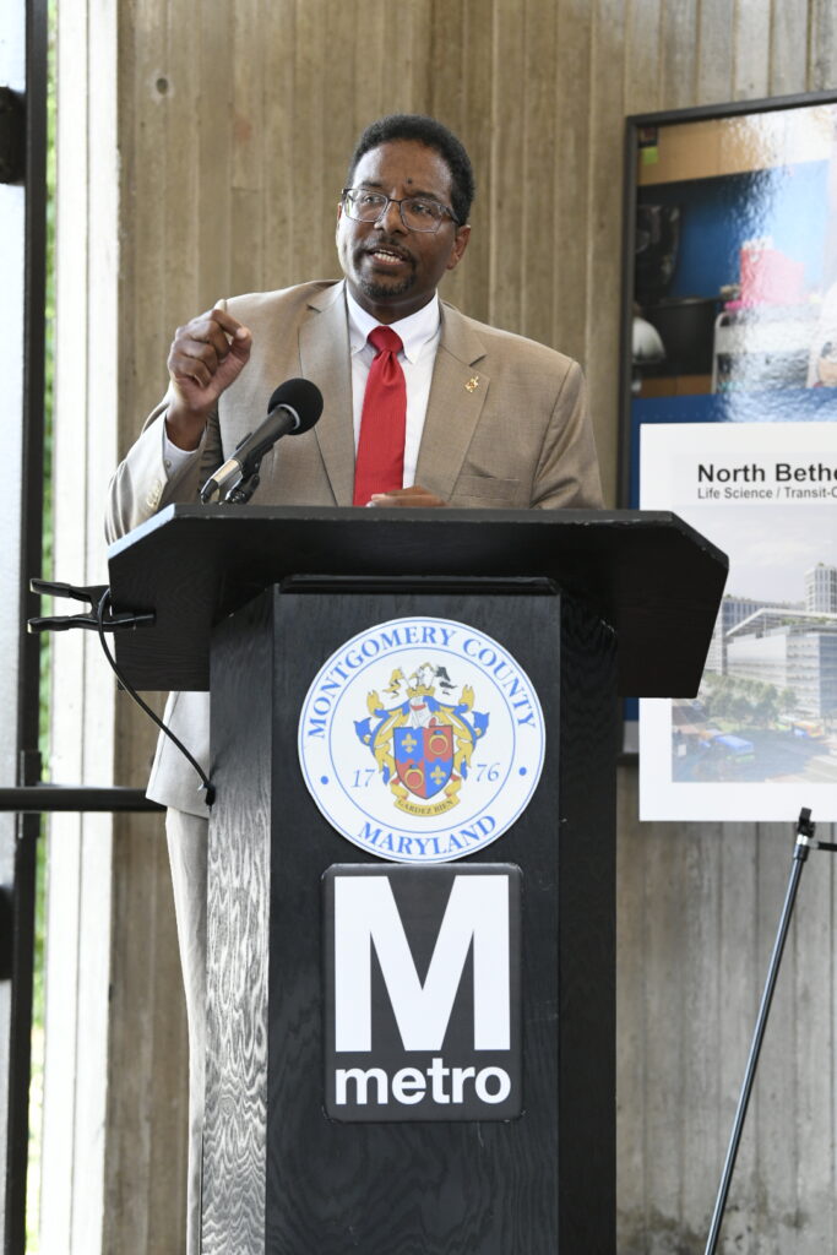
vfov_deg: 18.3
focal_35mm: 112
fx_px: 3904
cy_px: 628
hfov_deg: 12.2
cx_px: 418
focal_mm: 112
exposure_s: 1/200
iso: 1600
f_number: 4.5
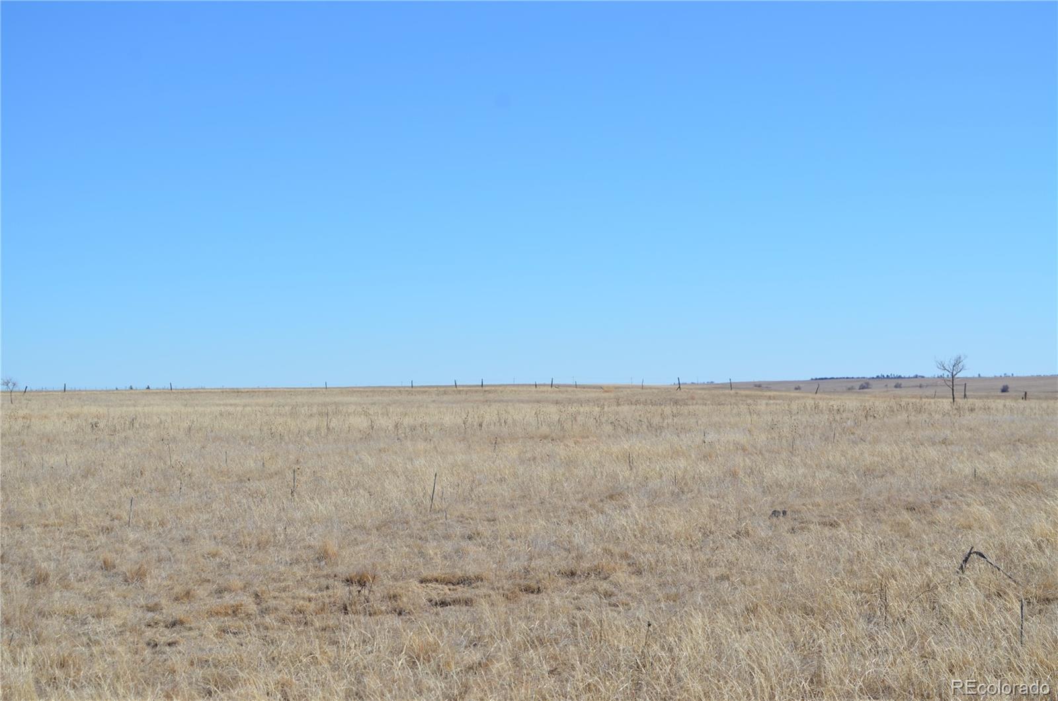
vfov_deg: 17.4
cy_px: 350
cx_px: 529
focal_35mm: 78
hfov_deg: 26.0
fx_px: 2287
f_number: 9
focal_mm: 52
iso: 100
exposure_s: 1/320
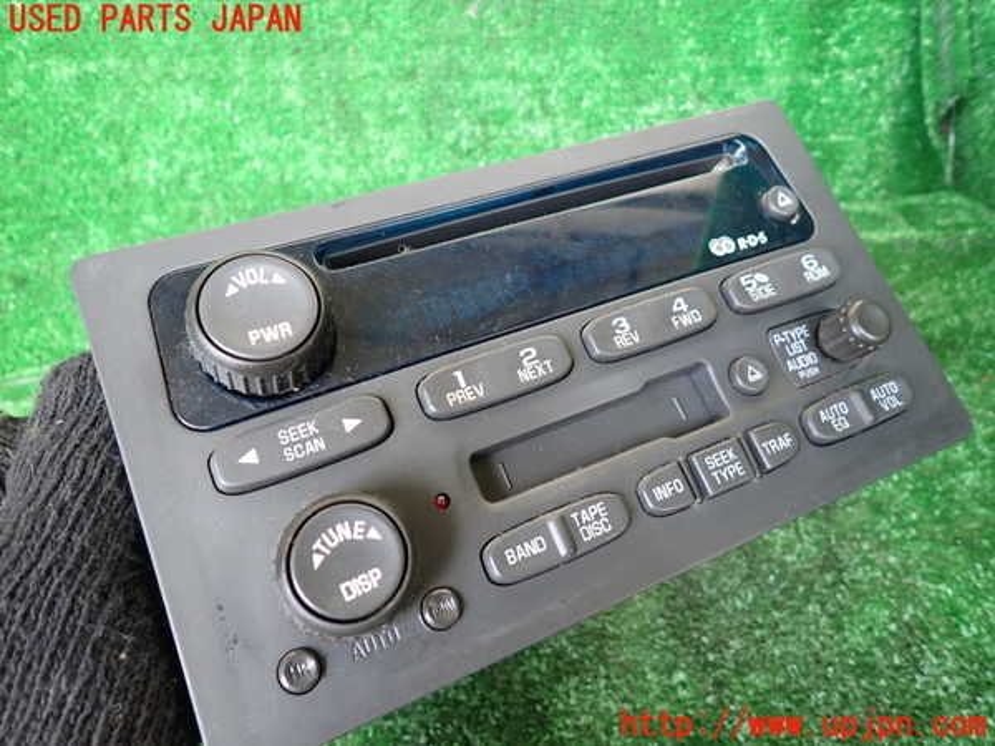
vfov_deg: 54.9
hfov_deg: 69.4
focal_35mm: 25
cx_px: 498
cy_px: 373
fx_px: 719
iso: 200
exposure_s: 1/50
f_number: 2
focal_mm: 4.5
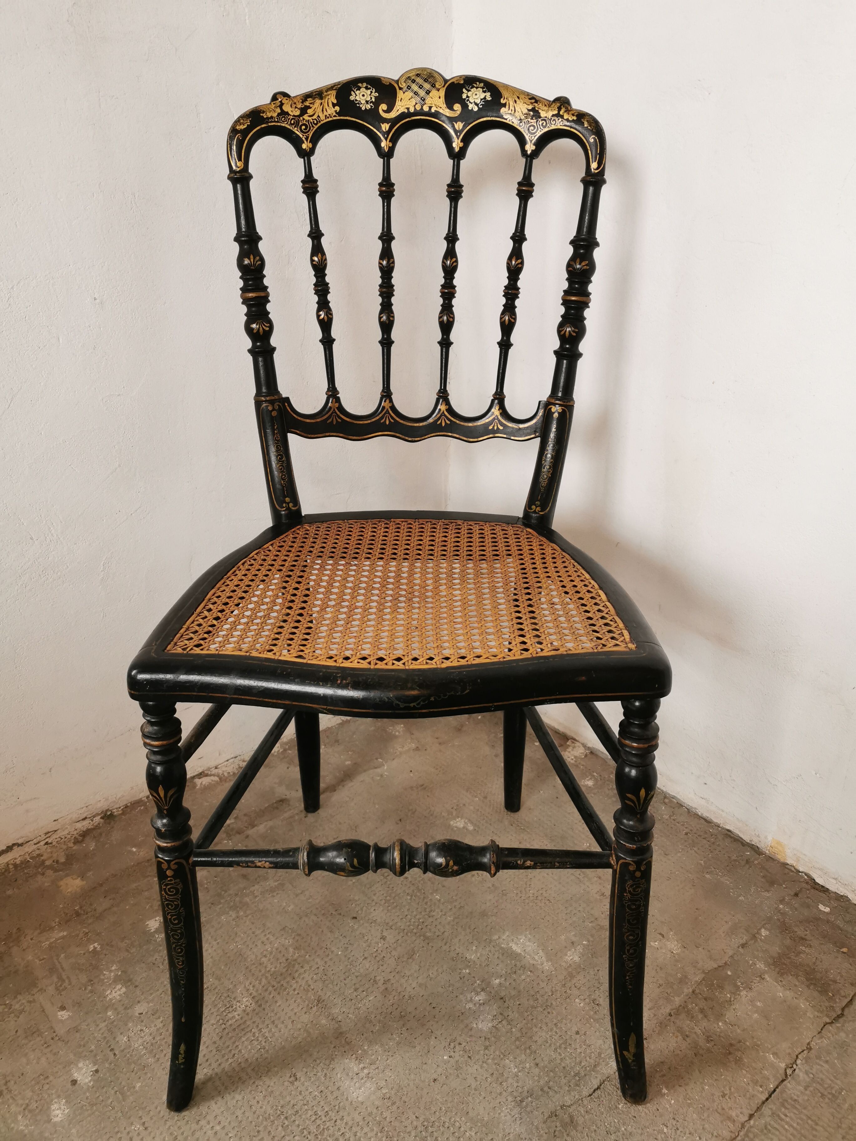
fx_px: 890
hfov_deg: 51.4
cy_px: 570
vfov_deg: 65.3
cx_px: 428
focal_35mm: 27
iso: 250
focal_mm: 5.56
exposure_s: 1/60
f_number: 1.6
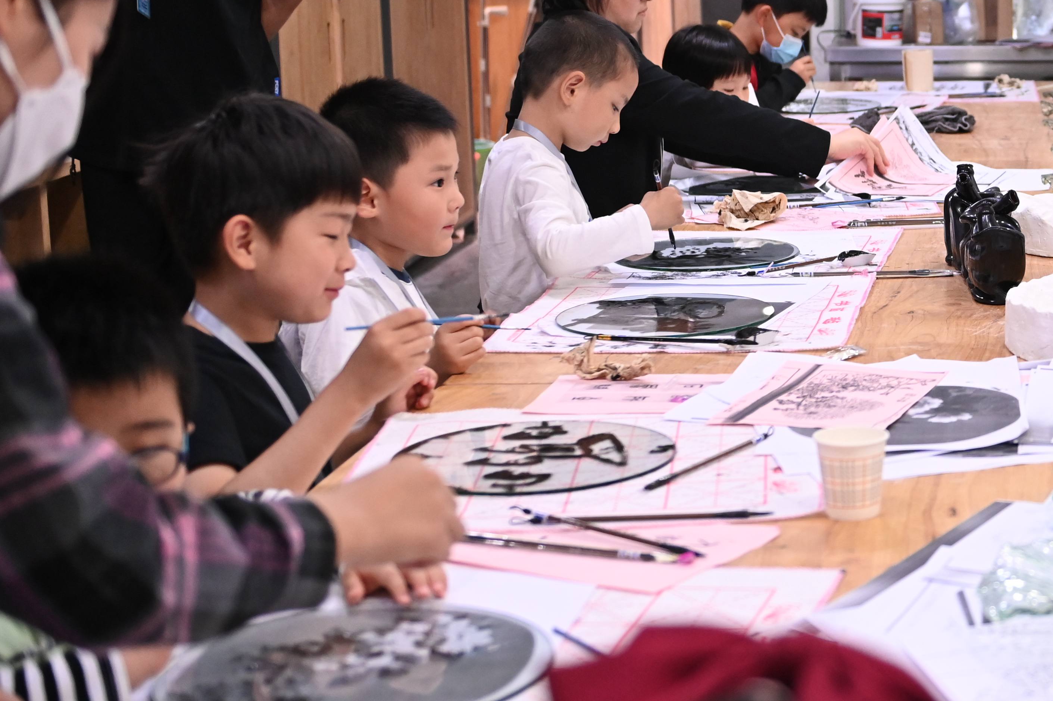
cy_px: 192
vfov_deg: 18.1
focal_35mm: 75
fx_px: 2192
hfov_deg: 25.5
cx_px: 1081
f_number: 3.2
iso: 2000
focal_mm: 35
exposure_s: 1/200
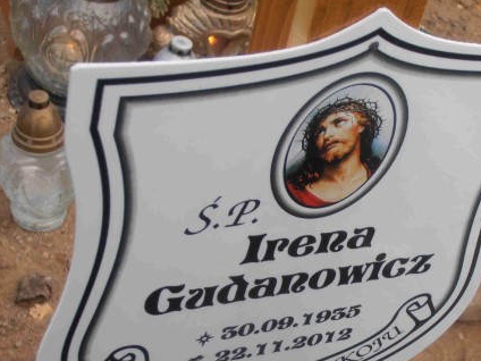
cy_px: 270
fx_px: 1195
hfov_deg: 22.6
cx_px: 343
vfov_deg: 17.1
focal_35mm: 86
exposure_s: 1/100
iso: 80
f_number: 4.5
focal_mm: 10.04
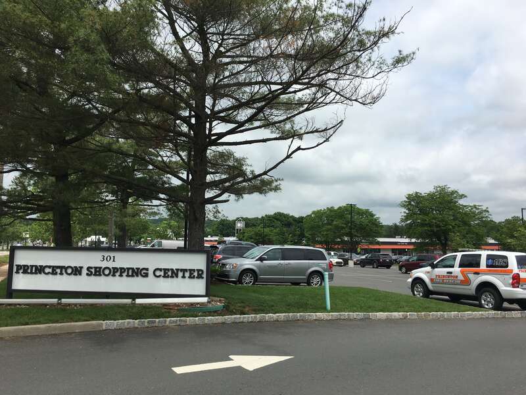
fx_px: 441
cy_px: 198
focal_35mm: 29
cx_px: 263
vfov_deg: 48.2
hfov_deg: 61.7
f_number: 2.2
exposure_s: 1/2404
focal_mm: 4.15
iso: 25
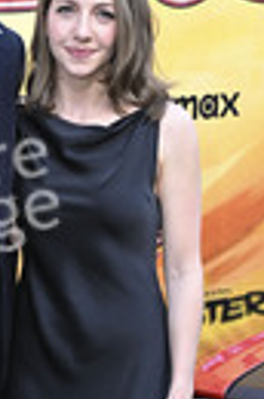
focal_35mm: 114
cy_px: 365
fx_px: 1261
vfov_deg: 17.7
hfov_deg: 11.8
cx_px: -9
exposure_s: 1/200
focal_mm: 37
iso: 1250
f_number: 5.6
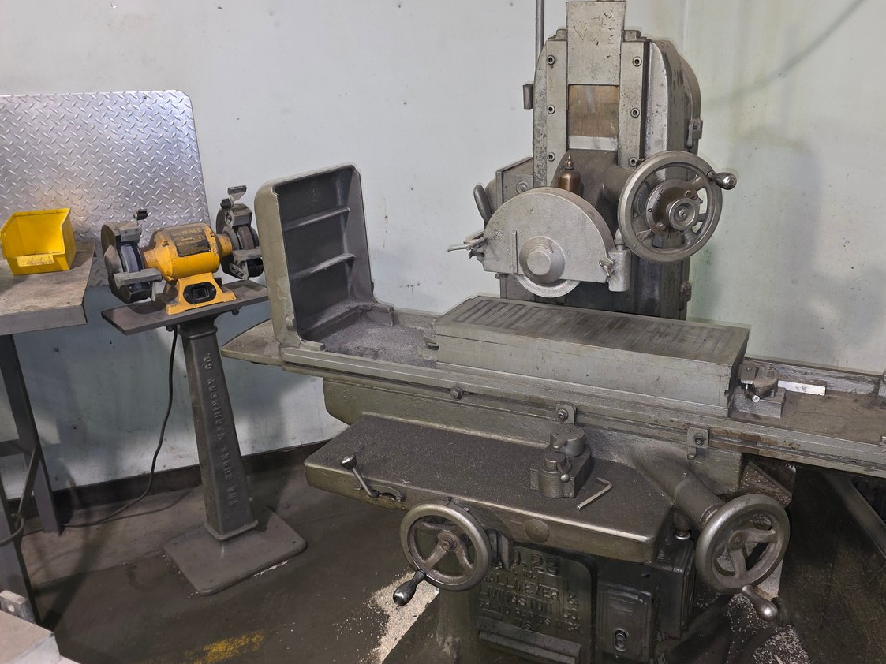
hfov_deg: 57.8
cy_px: 319
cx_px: 543
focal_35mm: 31
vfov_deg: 45.4
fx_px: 793
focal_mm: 6.3
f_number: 1.7
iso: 125
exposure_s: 1/12
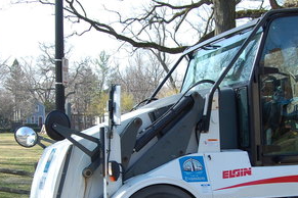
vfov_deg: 18.9
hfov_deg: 28.4
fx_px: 588
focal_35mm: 71
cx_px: 162
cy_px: 178
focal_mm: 23
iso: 200
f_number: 6.3
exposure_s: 1/160
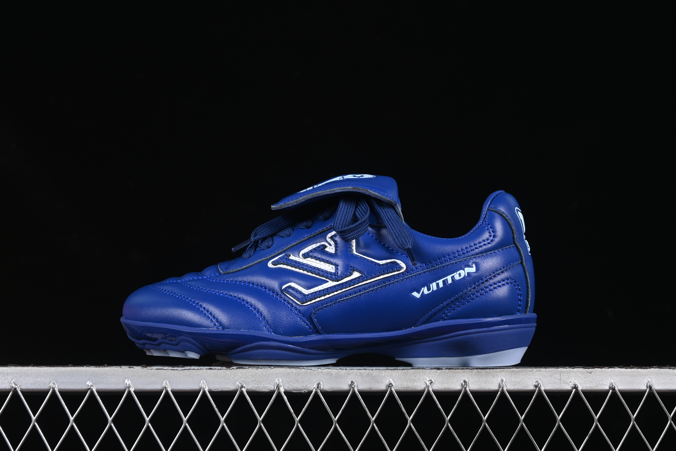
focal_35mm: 75
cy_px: 226
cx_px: 338
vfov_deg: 18.2
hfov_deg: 27.0
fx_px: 1408
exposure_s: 1/60
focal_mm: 50
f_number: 6.3
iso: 160
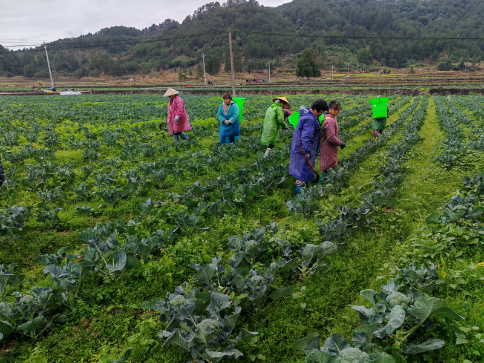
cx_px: 242
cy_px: 182
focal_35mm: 27
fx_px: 378
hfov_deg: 65.3
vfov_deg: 51.4
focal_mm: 5.52
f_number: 1.95
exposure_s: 1/220
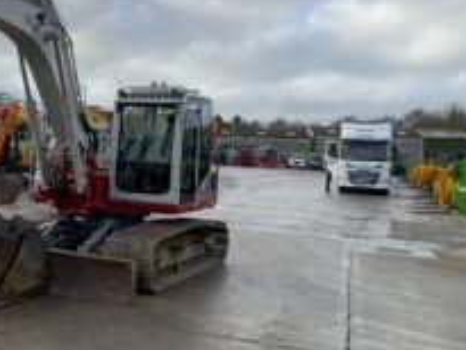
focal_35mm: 51
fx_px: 687
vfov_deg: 28.5
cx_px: 68
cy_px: 148
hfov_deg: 35.7
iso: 16
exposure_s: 1/962
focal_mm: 3
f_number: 1.8
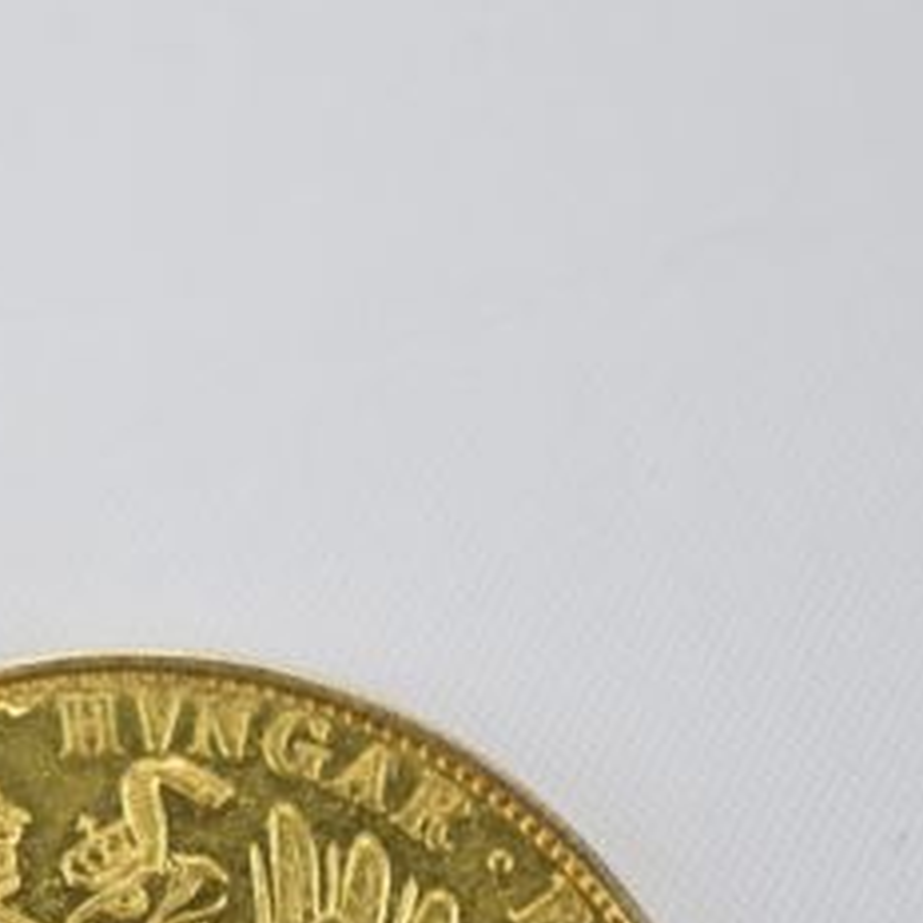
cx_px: -187
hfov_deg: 8.9
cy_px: 734
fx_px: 5827
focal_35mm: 193
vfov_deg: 9.0
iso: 400
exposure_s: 1/100
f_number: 5.6
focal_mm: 55
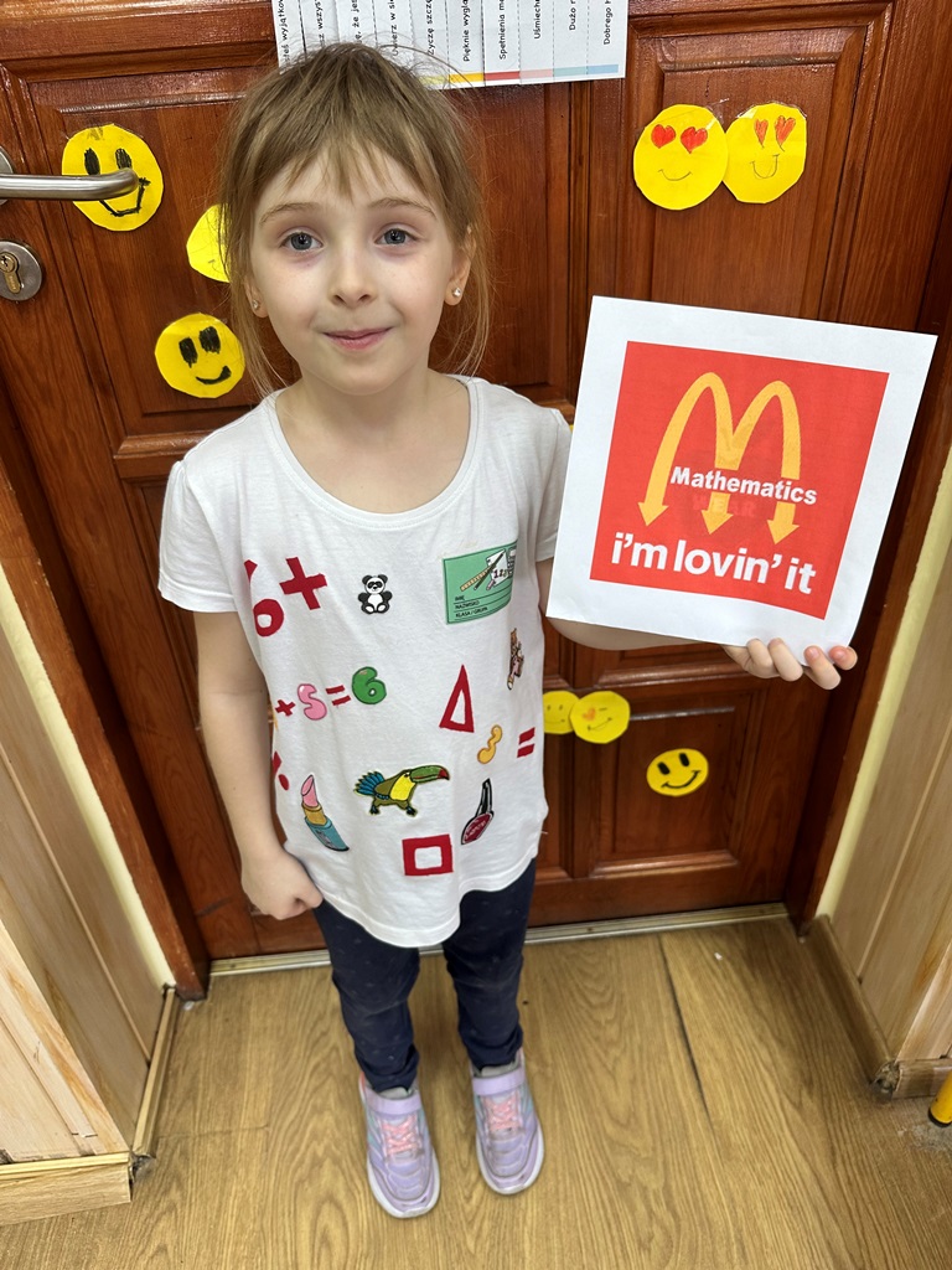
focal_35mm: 24
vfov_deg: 71.6
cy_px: 635
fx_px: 880
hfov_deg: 56.8
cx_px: 476
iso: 125
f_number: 1.78
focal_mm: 6.86
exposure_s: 1/50
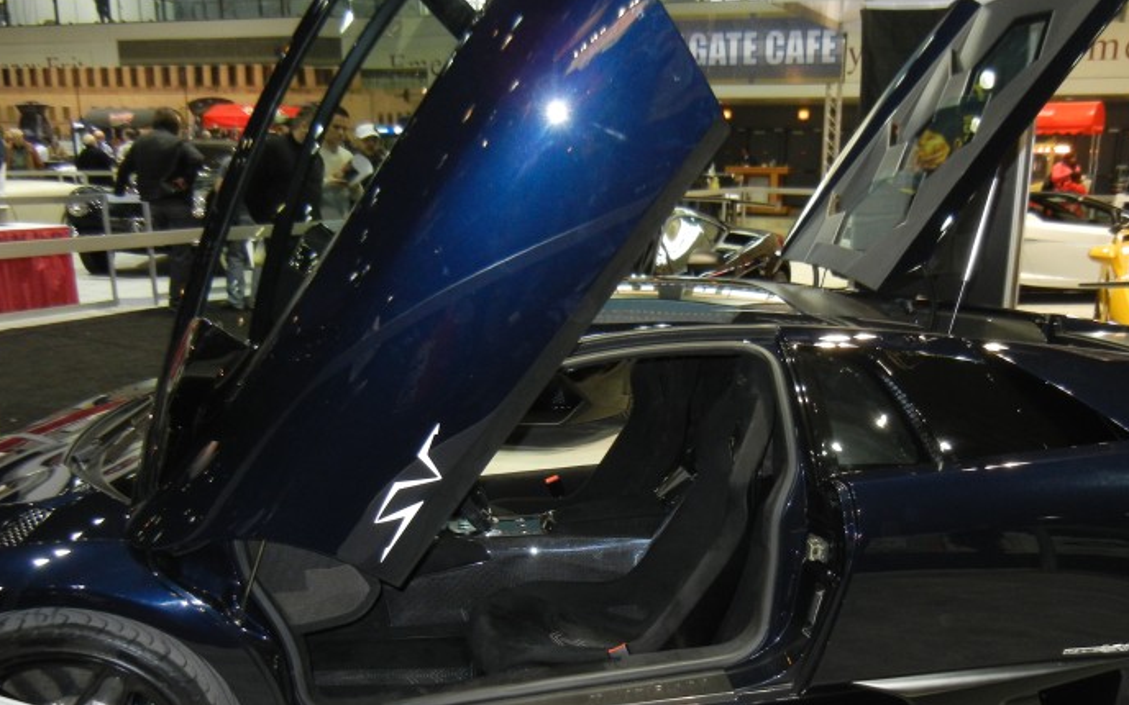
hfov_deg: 52.6
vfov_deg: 34.1
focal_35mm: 37
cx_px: 630
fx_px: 1138
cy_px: 475
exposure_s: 1/30
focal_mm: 5.4
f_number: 3.5
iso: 400
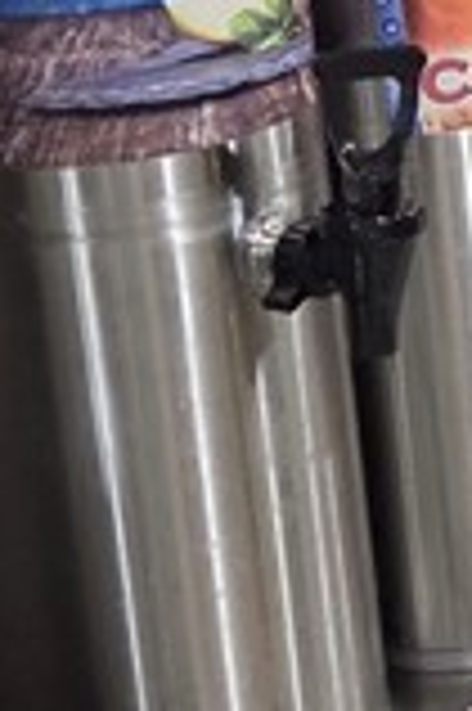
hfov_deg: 7.7
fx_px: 3055
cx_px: 1434
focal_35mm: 155
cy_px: -117
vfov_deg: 13.0
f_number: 1.8
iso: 800
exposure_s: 1/120
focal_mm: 5.4
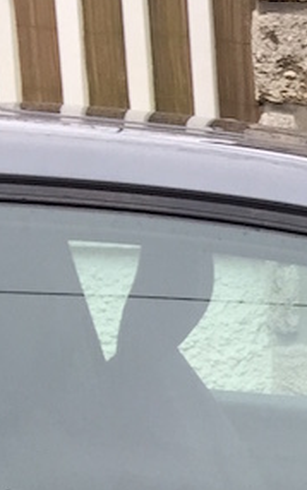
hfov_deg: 8.6
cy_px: 721
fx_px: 1725
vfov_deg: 15.1
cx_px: 900
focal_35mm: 129
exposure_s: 1/100
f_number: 2.2
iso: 40
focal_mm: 4.15
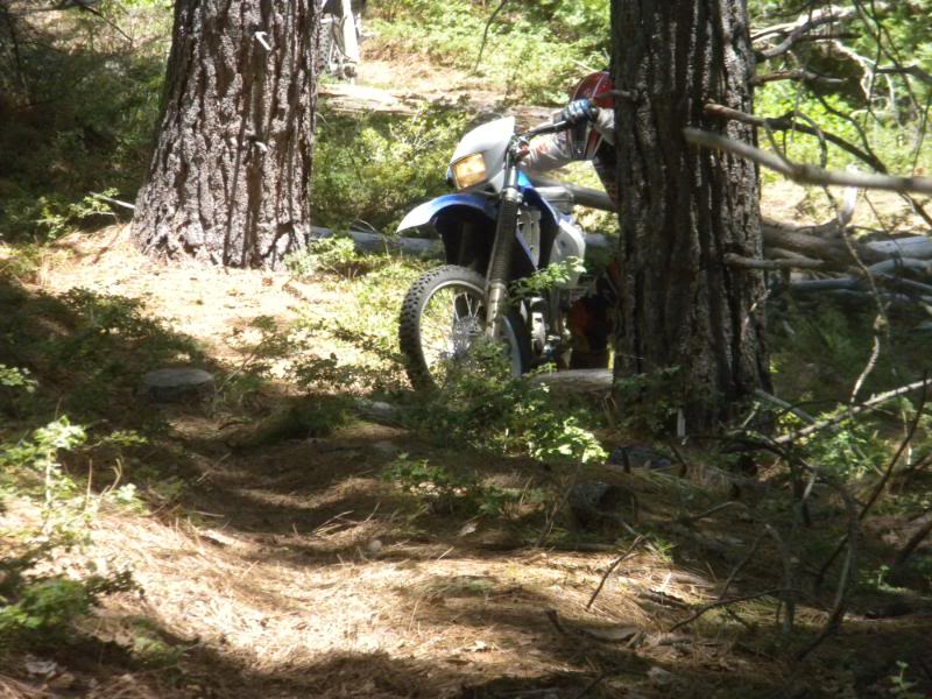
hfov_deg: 7.6
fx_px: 7000
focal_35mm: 260
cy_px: 350
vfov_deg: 5.7
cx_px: 466
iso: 400
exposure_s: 1/581
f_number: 5.3
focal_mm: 46.2
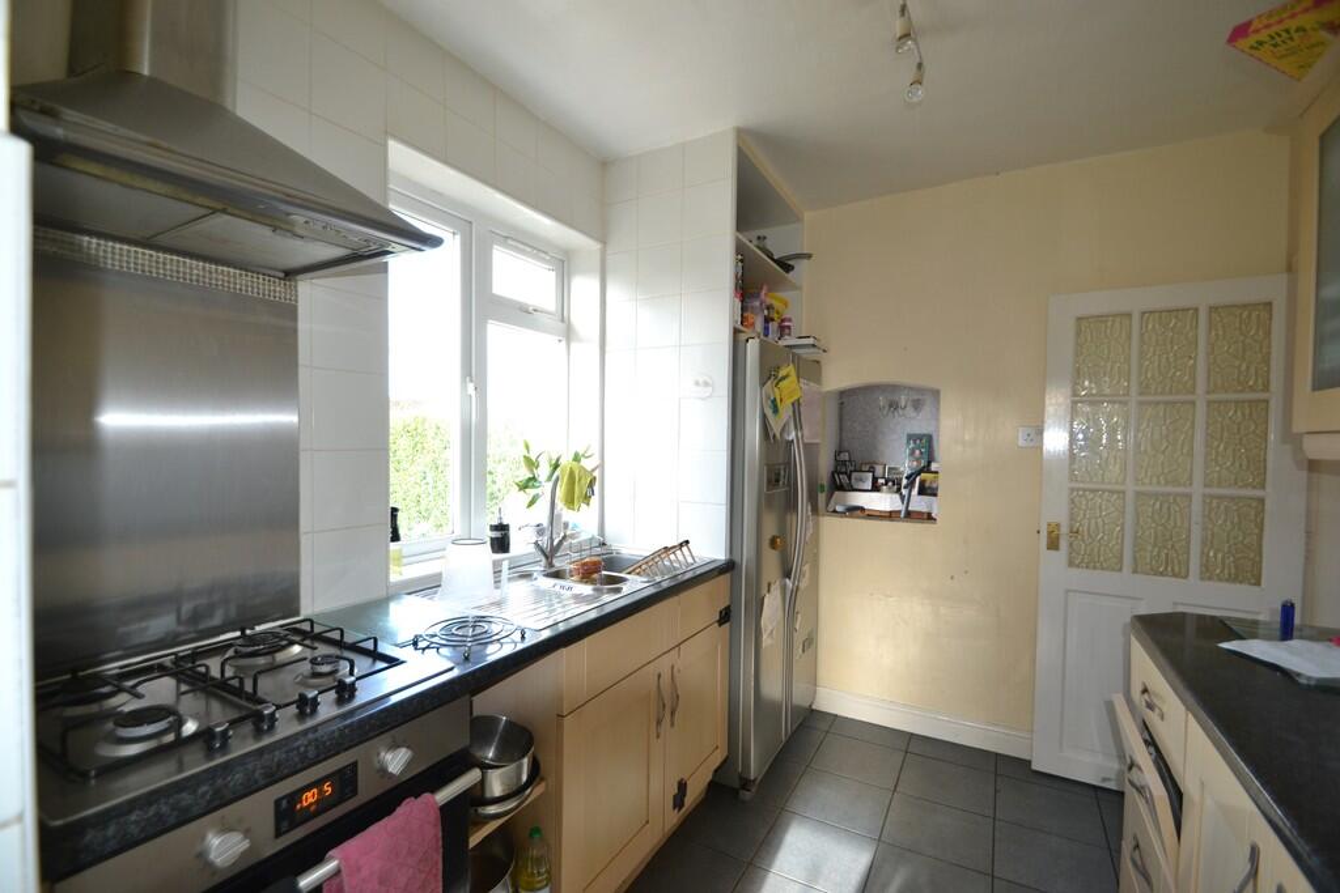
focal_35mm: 15
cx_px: 670
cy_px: 446
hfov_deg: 100.4
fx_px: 558
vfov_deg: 77.3
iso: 400
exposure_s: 1/80
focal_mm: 10
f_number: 4
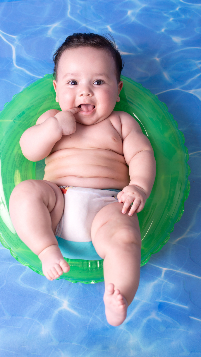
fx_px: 574
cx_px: 79
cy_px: 189
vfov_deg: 34.6
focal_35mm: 61
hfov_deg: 19.8
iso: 100
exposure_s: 1/160
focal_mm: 35
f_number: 3.2
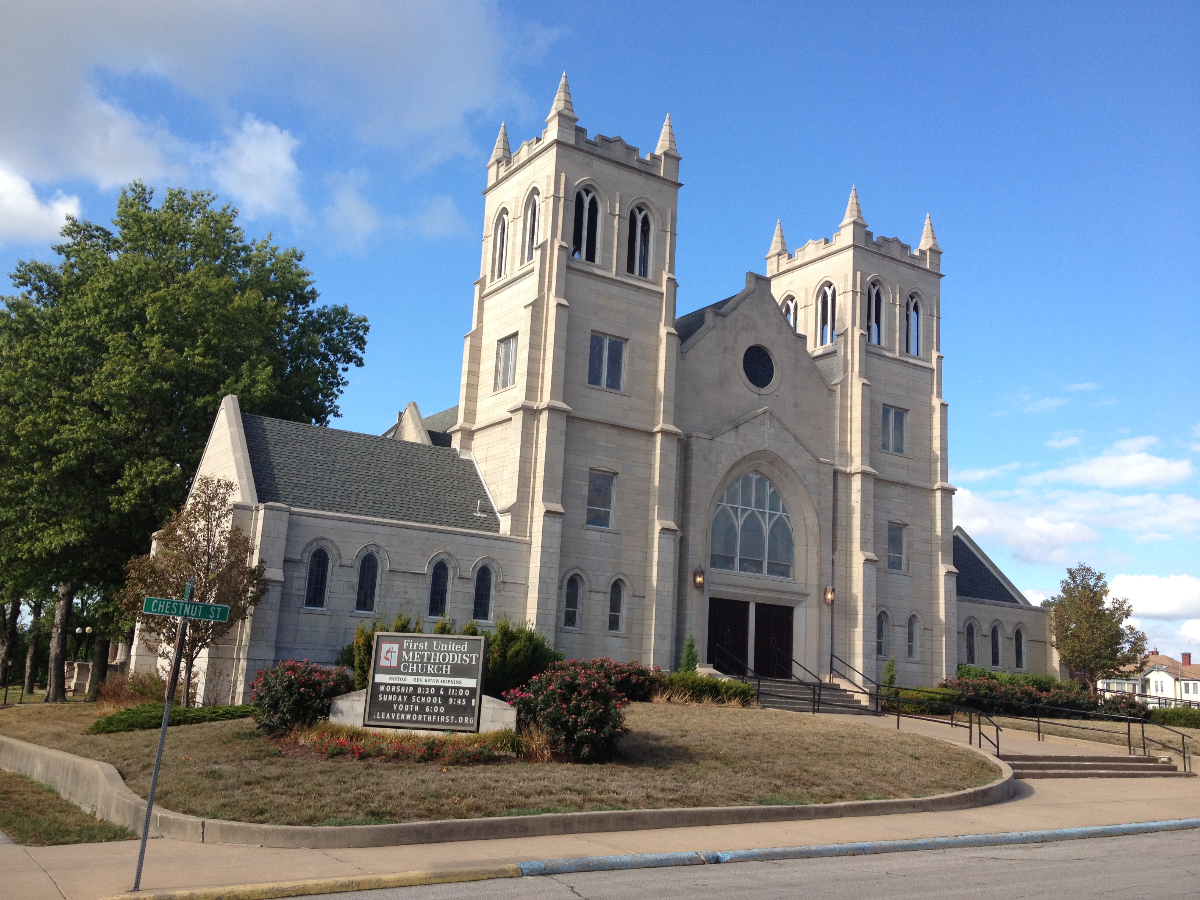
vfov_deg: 40.7
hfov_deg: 52.6
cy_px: 450
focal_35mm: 35
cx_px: 600
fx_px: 1213
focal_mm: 4.28
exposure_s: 1/876
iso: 64
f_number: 2.4
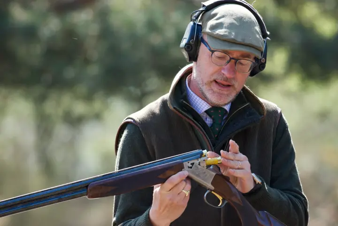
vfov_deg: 2.5
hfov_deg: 3.8
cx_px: 169
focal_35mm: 540
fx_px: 5070
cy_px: 113
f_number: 5.6
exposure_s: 1/160
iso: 160
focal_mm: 360
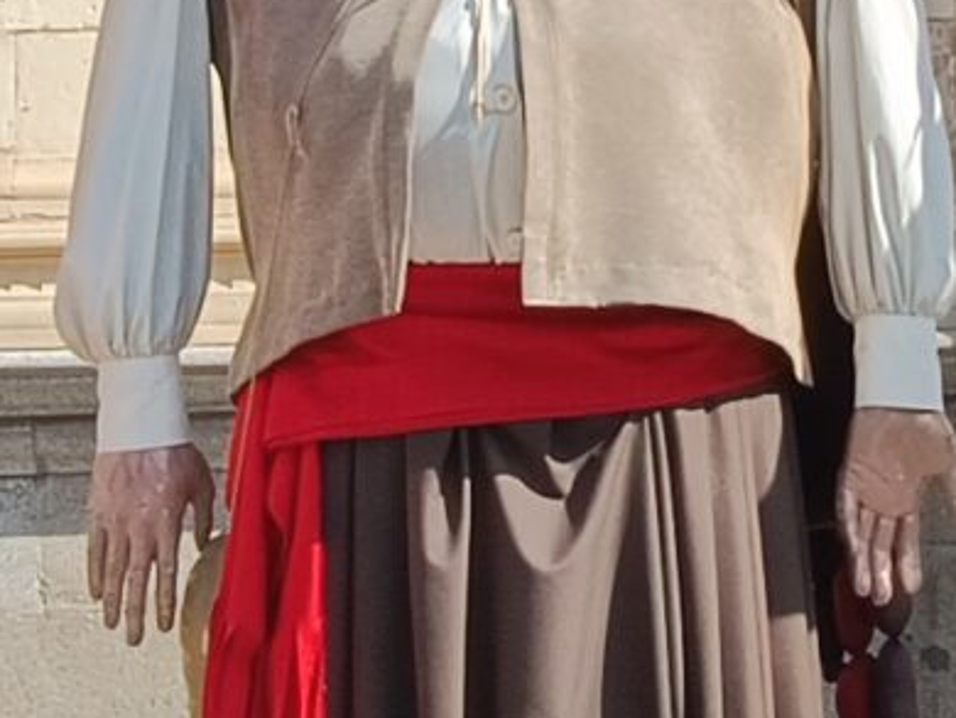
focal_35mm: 105
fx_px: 2902
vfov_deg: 14.1
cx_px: 782
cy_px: 179
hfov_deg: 18.5
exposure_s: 1/816
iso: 53
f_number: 2.2
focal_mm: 1.66
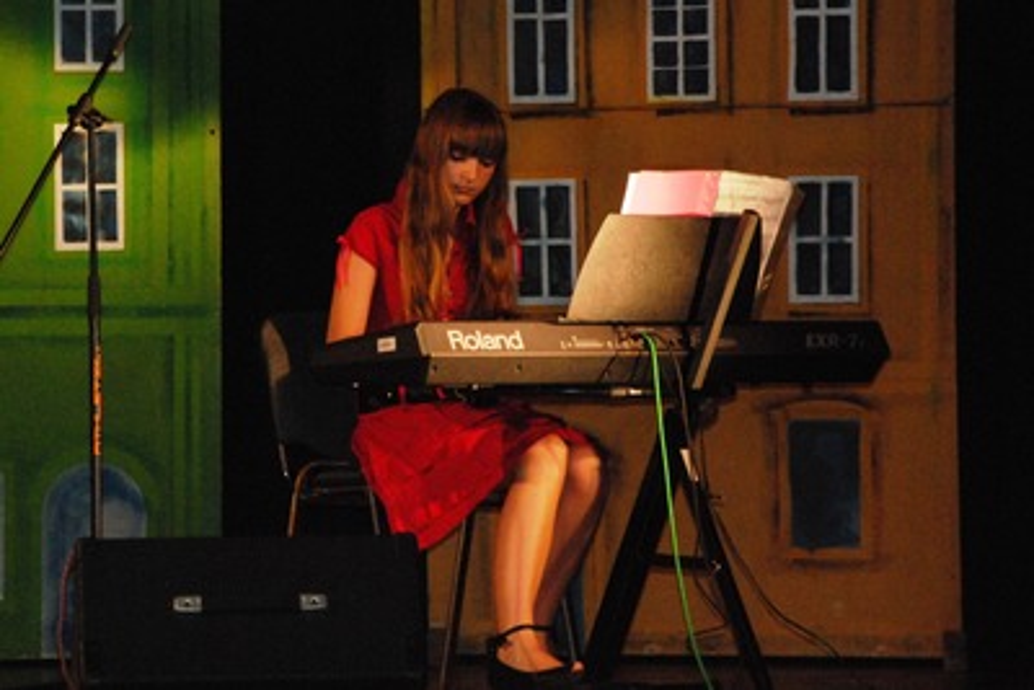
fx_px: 4525
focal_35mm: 158
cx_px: 517
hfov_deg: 13.0
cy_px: 345
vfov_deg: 8.7
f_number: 5.6
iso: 1600
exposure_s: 1/60
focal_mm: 105
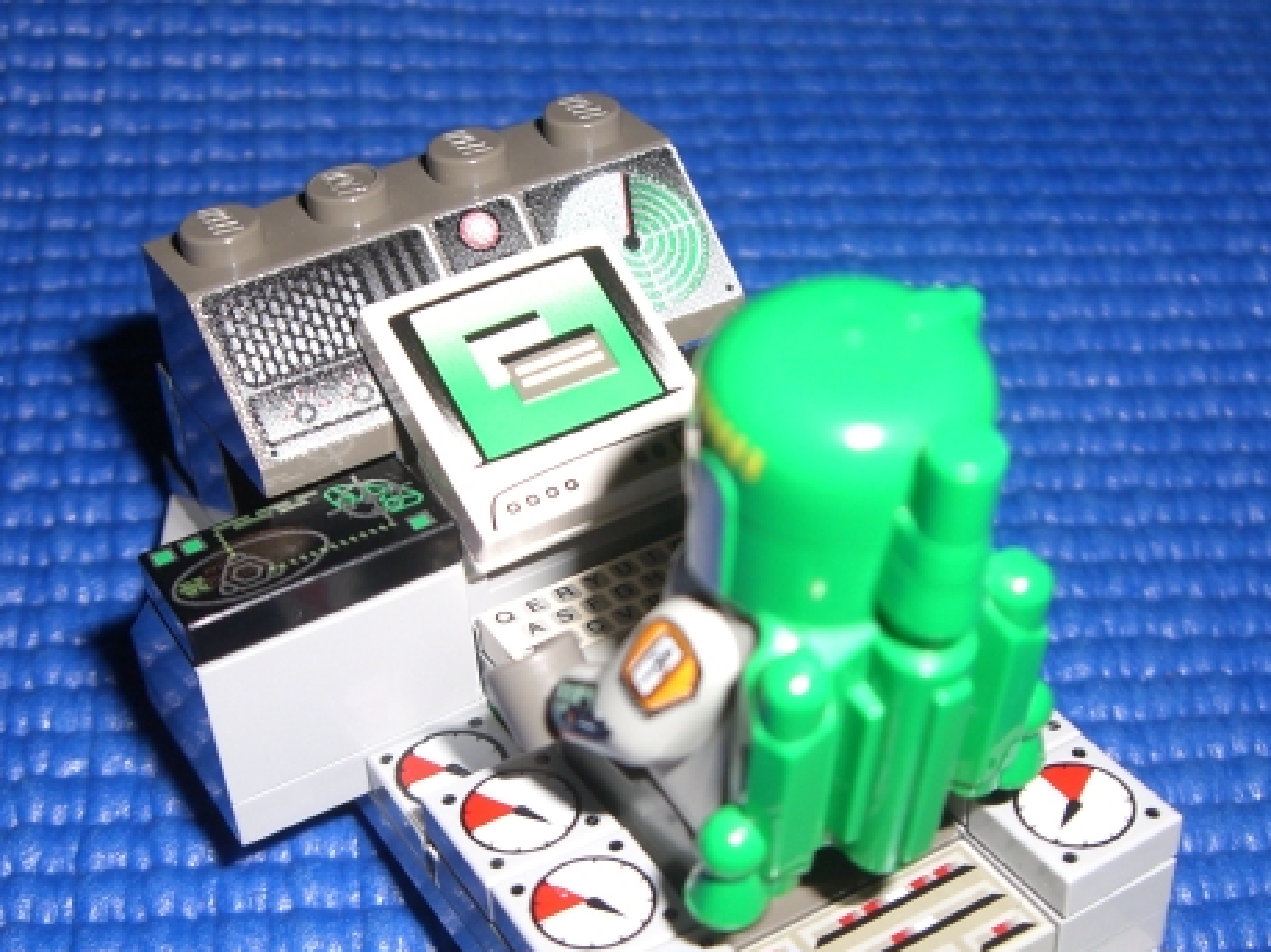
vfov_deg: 27.4
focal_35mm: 53
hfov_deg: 36.2
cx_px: 642
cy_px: 623
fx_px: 1945
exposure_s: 1/60
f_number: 2.7
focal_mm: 6.2
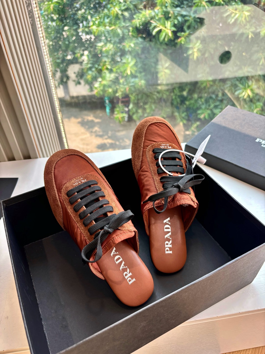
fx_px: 265
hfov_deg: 53.1
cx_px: 132
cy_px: 177
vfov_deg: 67.3
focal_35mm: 26
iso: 50
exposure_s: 1/169
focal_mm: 5.96
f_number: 1.6
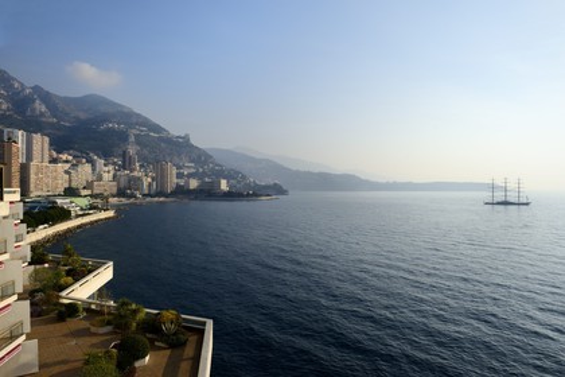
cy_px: 188
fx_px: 377
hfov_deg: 73.7
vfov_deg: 53.1
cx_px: 282
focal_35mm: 24
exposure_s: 1/500
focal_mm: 24
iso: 200
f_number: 11
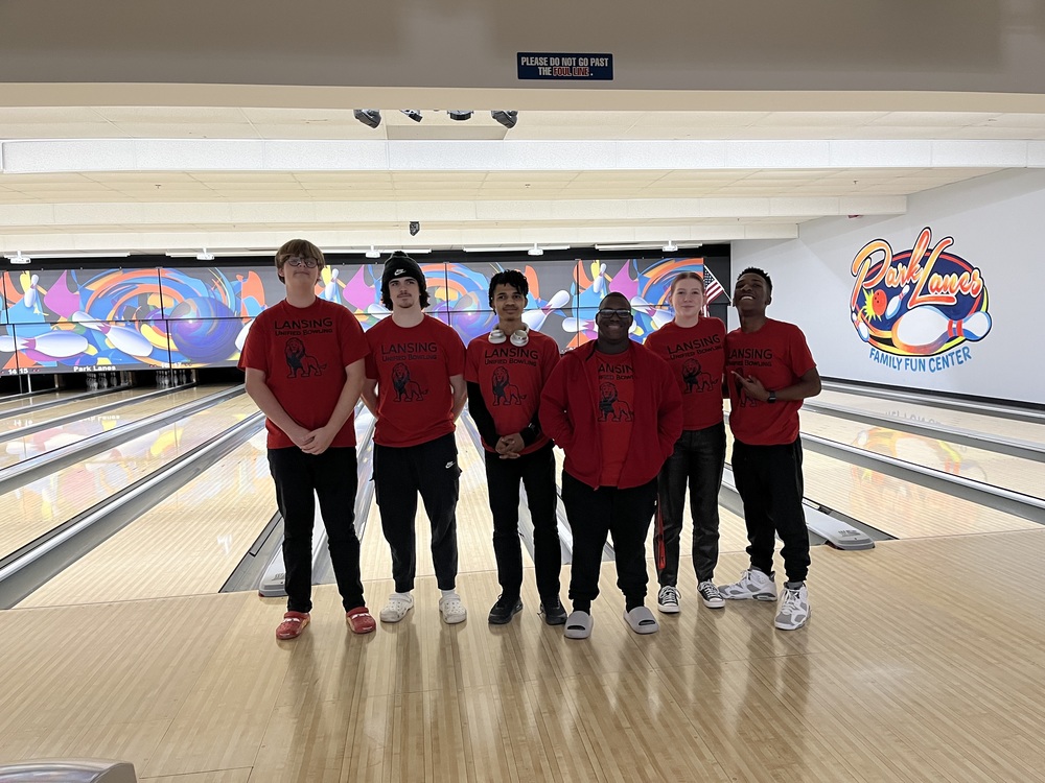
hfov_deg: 67.3
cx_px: 522
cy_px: 392
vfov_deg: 53.1
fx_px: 785
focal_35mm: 26
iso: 200
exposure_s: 1/60
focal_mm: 5.1
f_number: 1.6
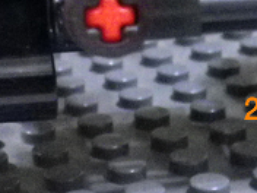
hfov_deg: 10.5
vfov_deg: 7.6
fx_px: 1381
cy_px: -228
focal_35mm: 186
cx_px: -4
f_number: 3.9
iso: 800
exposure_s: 1/6
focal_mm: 7.3
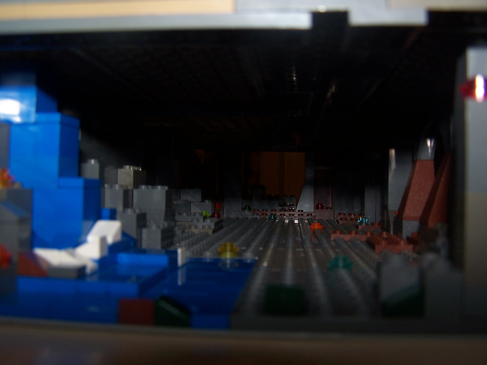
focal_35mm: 38
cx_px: 244
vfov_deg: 37.7
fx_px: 535
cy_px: 182
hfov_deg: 49.0
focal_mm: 6.3
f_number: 2.8
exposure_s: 1/60
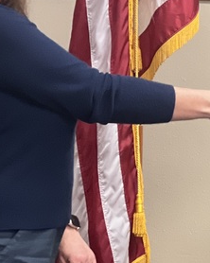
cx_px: 248
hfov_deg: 5.6
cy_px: 144
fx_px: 2154
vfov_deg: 7.0
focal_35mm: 277
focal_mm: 9
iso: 320
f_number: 2.8
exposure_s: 1/40
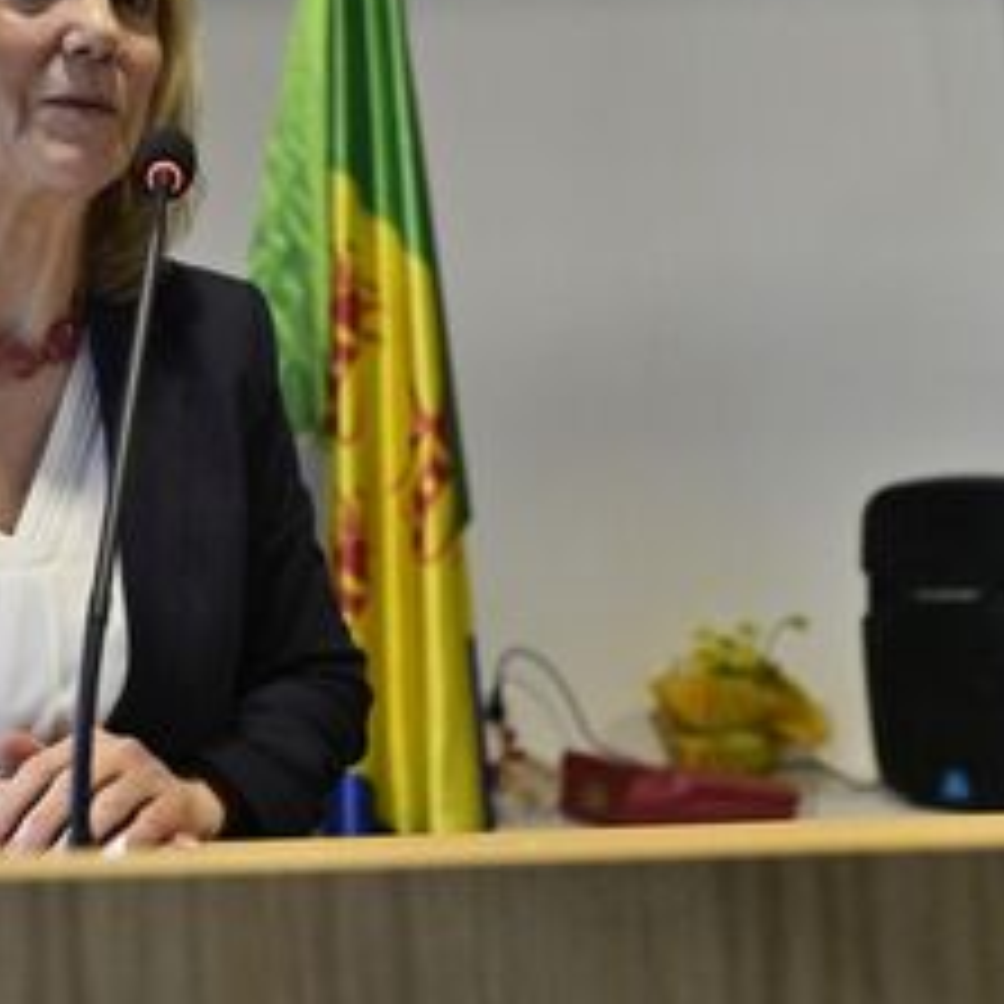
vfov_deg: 28.5
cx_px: 108
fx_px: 1969
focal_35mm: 60
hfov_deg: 27.6
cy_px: 387
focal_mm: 35
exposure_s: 1/500
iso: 5000
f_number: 4
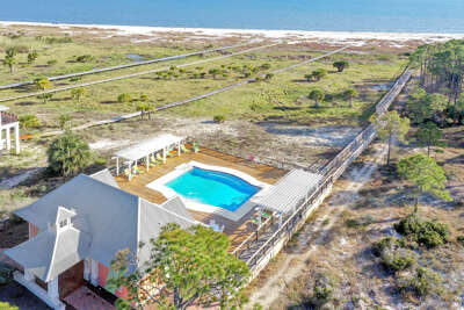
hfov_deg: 65.5
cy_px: 155
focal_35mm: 28
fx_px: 361
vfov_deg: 46.4
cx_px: 232
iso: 100
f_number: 5
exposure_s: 1/200
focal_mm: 10.26
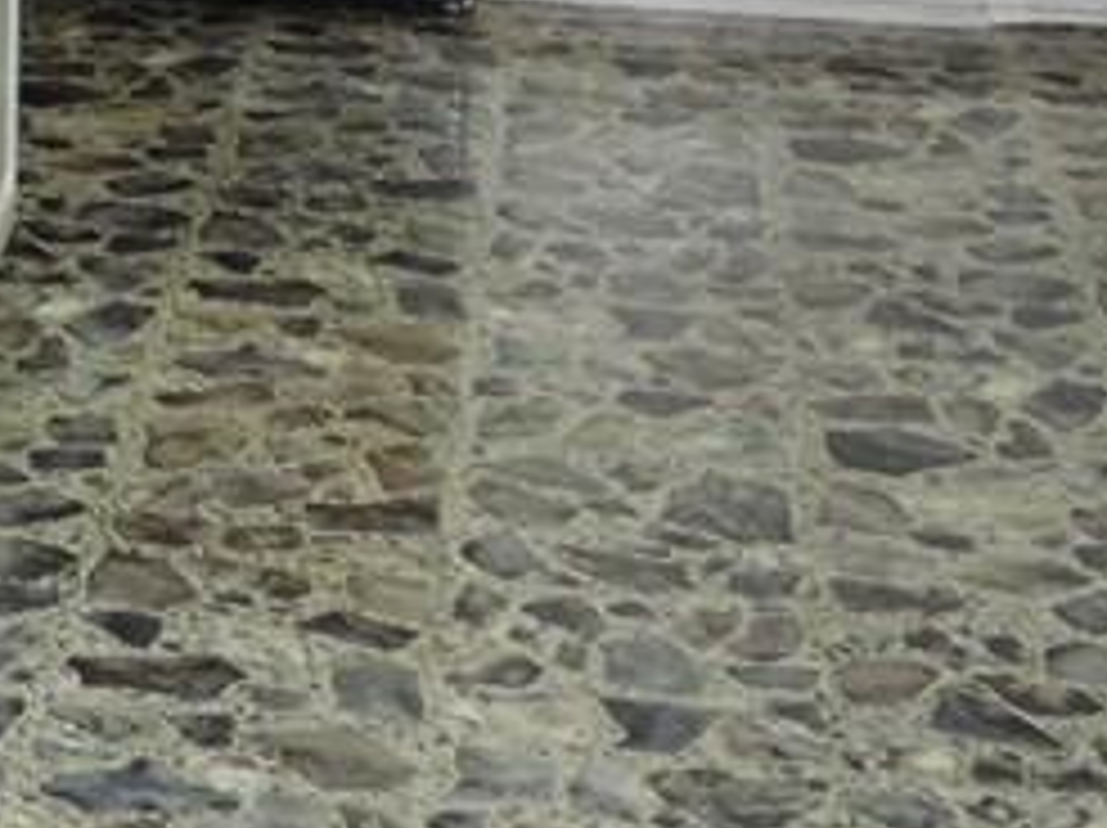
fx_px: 3994
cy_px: -756
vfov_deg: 10.9
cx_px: -302
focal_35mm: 125
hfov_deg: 15.1
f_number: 3.1
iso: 200
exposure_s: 1/30
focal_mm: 5.3
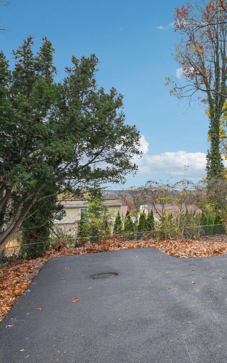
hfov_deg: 43.2
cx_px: 220
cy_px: 183
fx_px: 247
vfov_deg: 72.5
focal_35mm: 25
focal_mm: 16
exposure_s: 1/400
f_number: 8
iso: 800
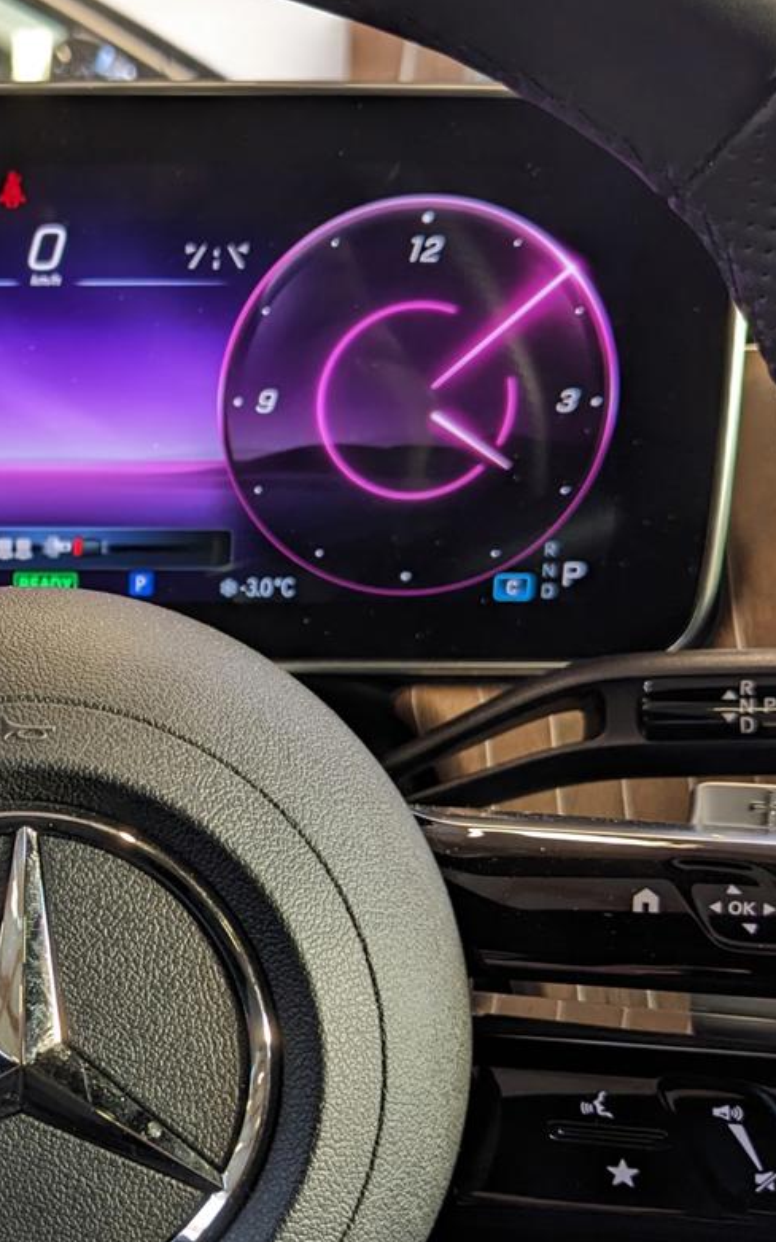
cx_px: -15
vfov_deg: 40.2
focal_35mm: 50
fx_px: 1692
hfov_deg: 24.5
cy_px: 708
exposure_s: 1/24
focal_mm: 4.38
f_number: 1.73
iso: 104
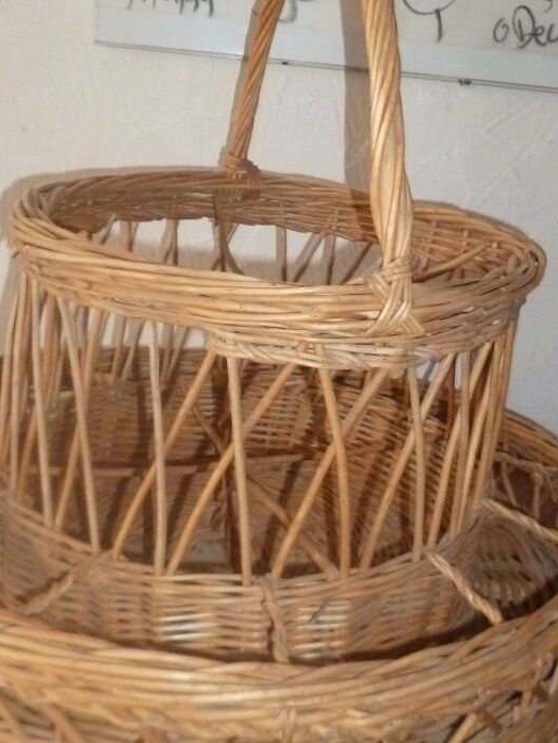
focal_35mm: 44
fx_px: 945
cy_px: 368
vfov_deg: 42.9
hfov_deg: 32.8
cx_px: 338
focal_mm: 4.3
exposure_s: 1/60
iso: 400
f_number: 2.5
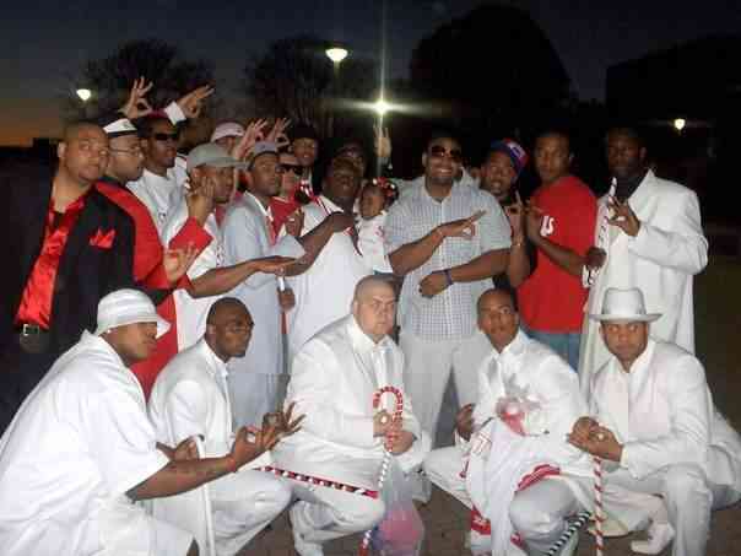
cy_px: 278
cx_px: 370
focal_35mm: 37
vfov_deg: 38.7
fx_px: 792
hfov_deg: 50.1
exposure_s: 1/60
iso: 100
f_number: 2.8
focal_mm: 6.11
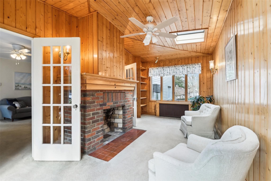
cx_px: 136
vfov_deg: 73.7
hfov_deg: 96.7
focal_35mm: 16
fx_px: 120
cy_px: 90
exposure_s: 1/25
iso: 320
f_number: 8
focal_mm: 16
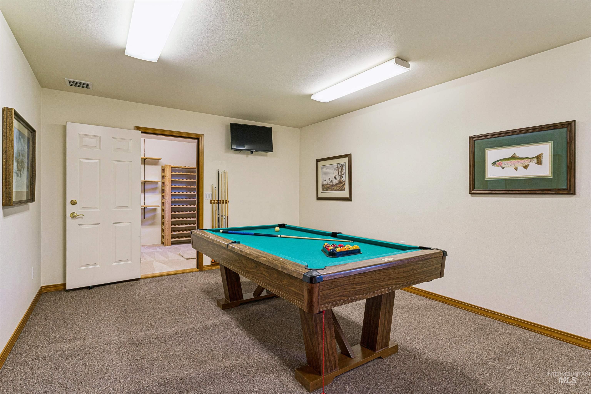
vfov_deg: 67.7
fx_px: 294
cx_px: 296
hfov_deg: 90.3
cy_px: 197
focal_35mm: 18
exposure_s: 1/4
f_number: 13
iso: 400
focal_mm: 17.9
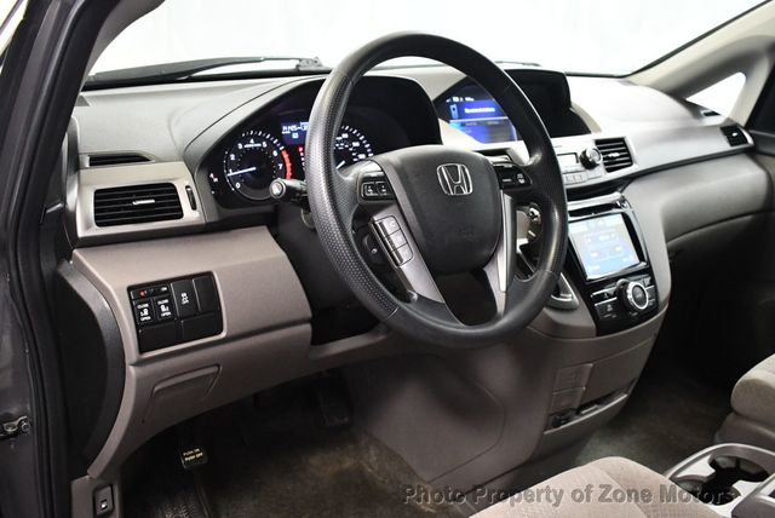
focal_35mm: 36
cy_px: 259
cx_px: 388
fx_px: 776
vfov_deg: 36.9
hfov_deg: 53.1
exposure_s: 1/60
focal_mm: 18
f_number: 3.5
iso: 3200
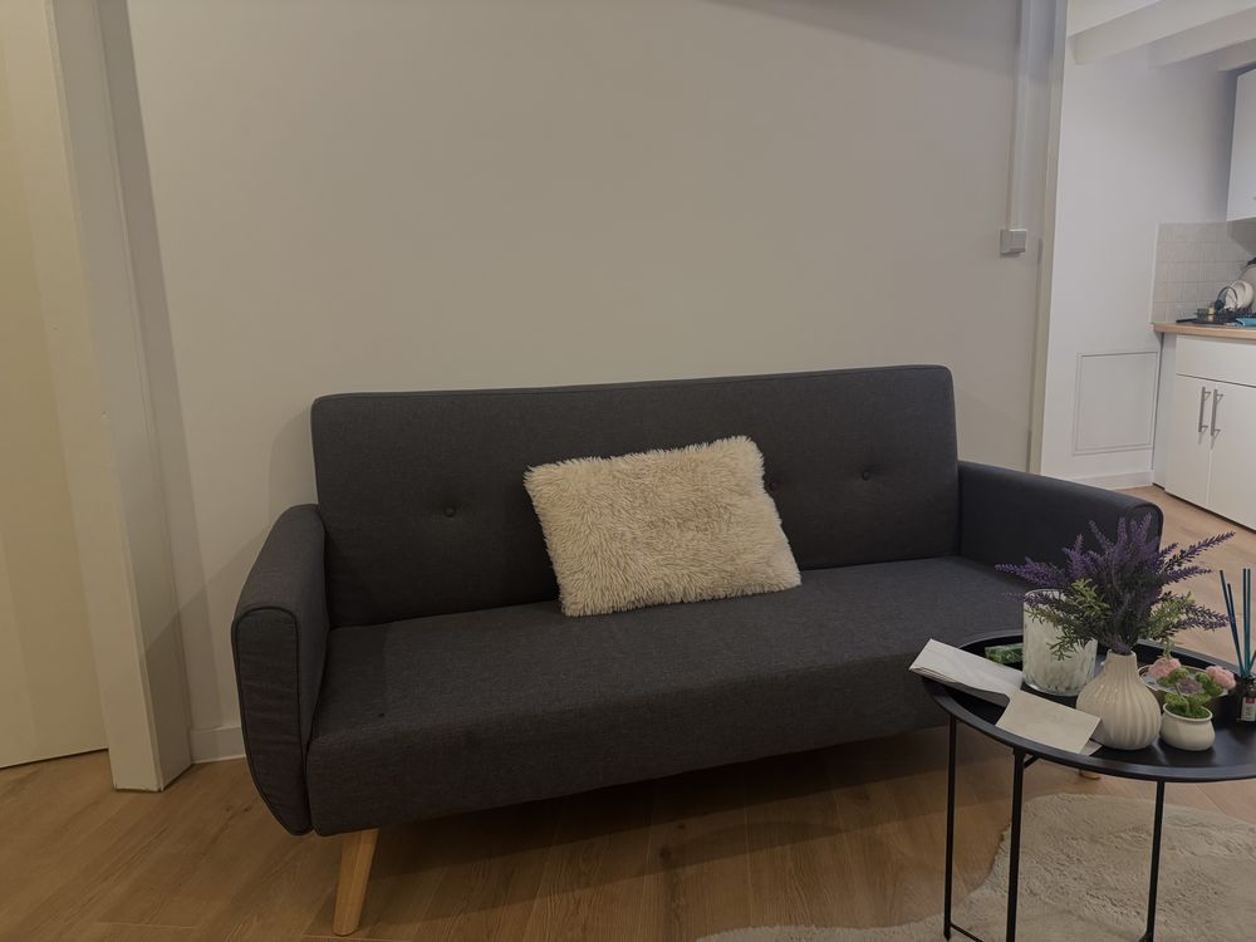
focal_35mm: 24
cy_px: 471
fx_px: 871
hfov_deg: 71.6
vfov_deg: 56.8
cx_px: 628
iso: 400
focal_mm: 6.76
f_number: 1.78
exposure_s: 1/50
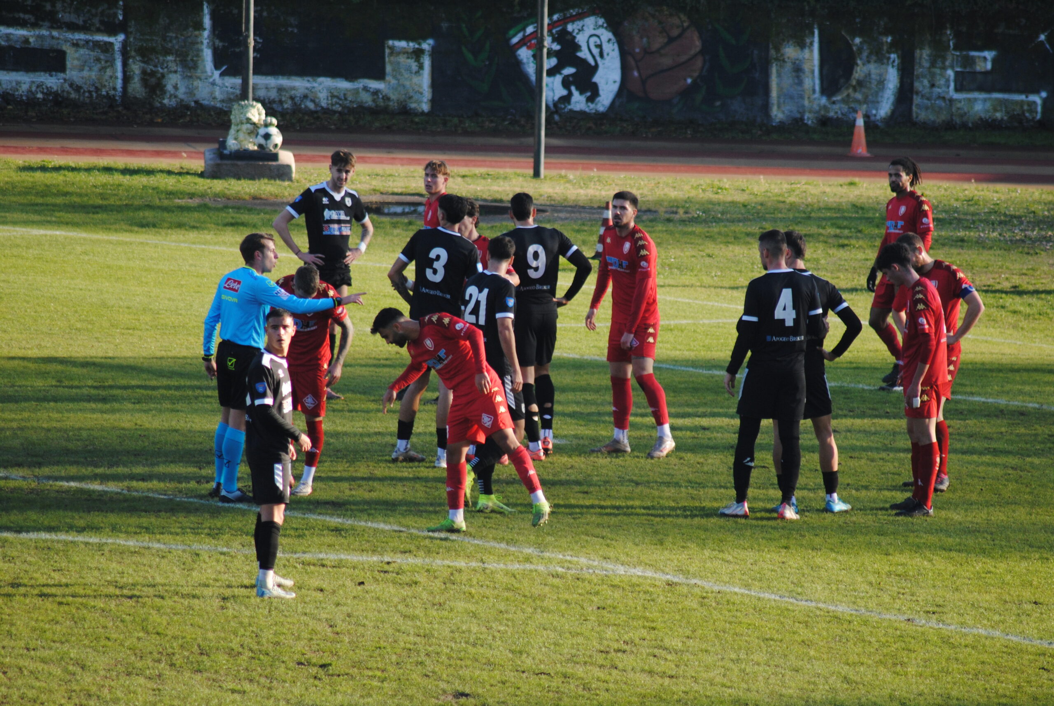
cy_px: 353
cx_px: 527
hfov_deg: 6.2
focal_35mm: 330
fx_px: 9674
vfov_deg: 4.2
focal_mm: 220
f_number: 4.8
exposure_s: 1/500
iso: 280
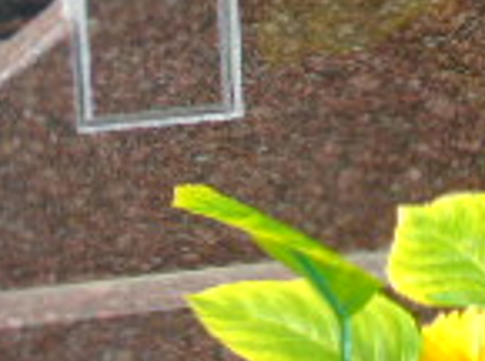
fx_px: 3340
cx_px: 686
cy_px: -354
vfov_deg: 6.0
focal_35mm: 239
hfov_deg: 8.2
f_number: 4.3
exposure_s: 1/320
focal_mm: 9.6
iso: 80
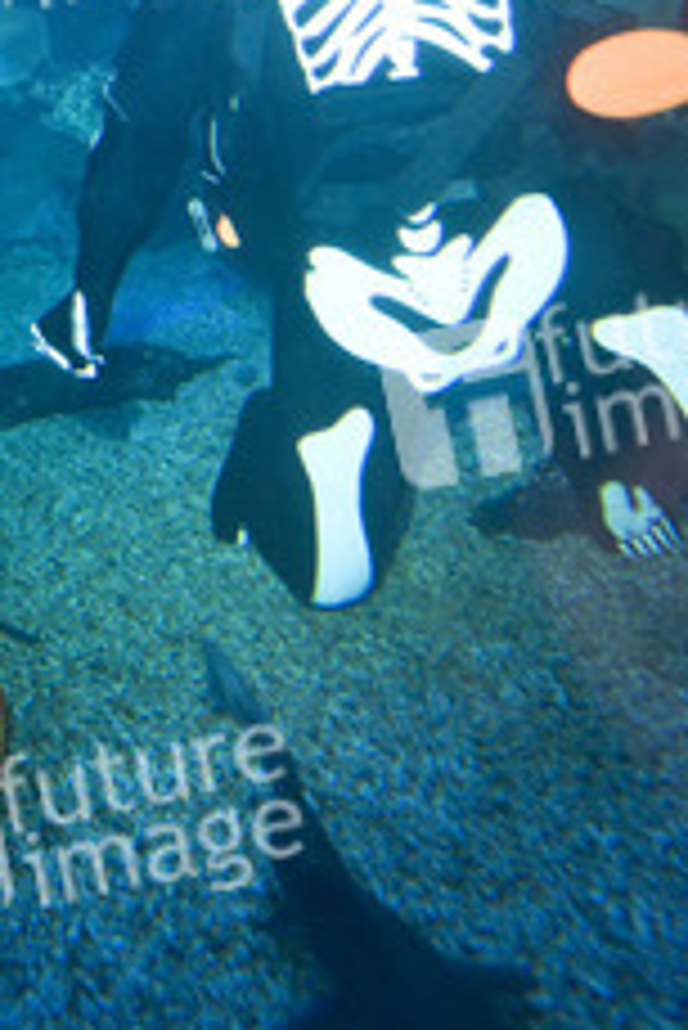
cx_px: 205
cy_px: 157
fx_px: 1803
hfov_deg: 21.5
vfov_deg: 30.8
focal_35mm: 63
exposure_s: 1/125
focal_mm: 36
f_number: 4
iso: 2500
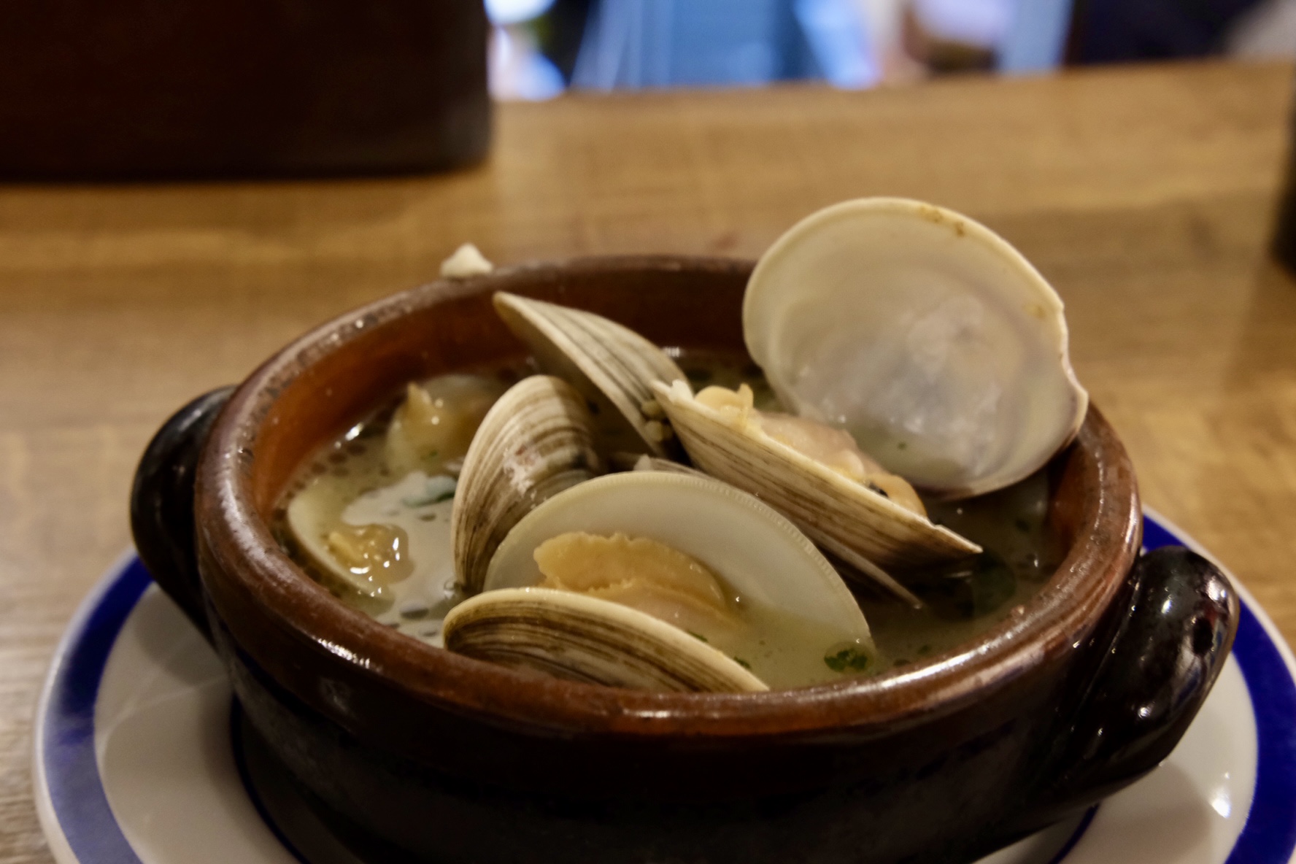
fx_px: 1908
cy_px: 432
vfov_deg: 25.5
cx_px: 648
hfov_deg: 37.5
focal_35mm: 53
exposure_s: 1/9
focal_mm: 35
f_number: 8
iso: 3200
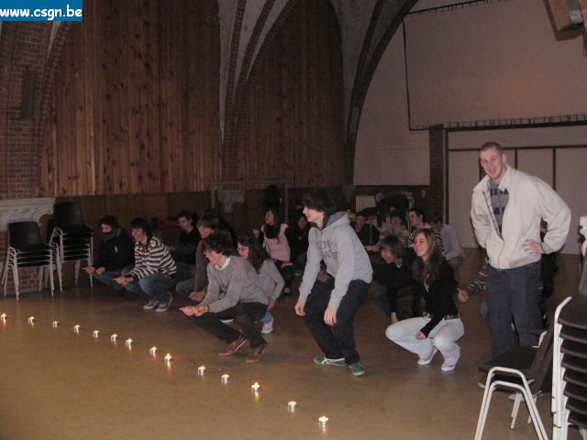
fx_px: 627
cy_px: 220
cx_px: 294
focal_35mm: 37
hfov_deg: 50.1
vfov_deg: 38.7
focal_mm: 6.2
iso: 400
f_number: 2.8
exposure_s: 1/60
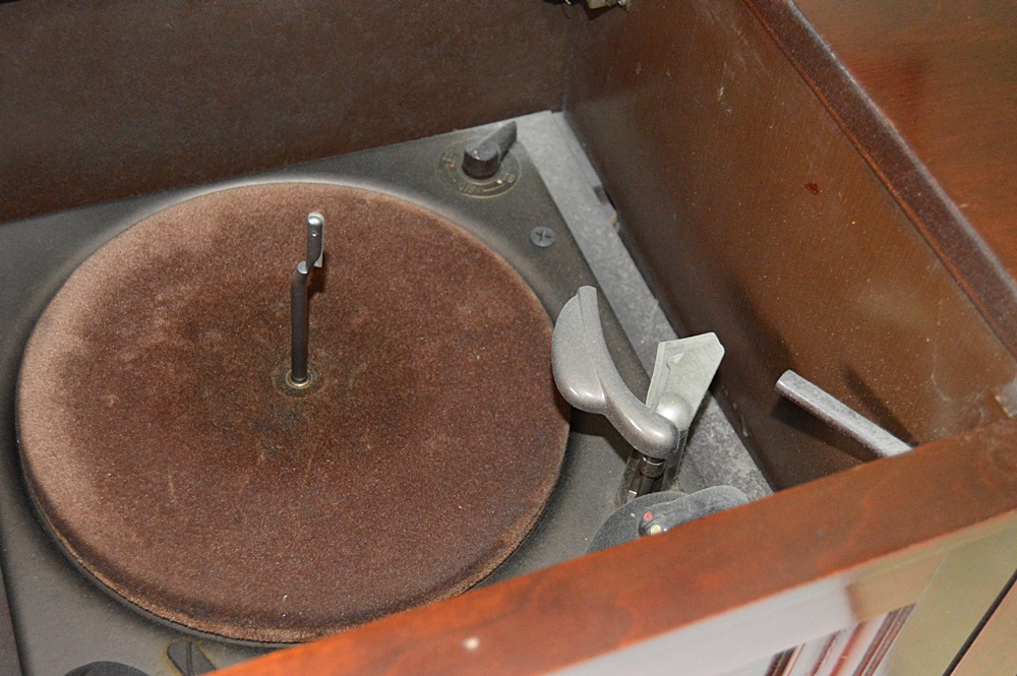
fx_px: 1355
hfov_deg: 41.1
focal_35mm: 48
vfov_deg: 28.0
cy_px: 338
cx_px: 508
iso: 3200
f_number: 4.5
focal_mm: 32
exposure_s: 1/60
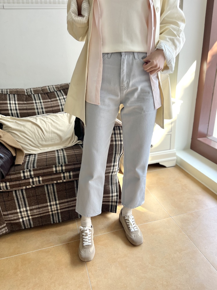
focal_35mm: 26
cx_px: 108
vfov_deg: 67.3
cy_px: 145
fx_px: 217
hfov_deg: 53.1
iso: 100
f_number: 1.6
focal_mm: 5.1
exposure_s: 1/122
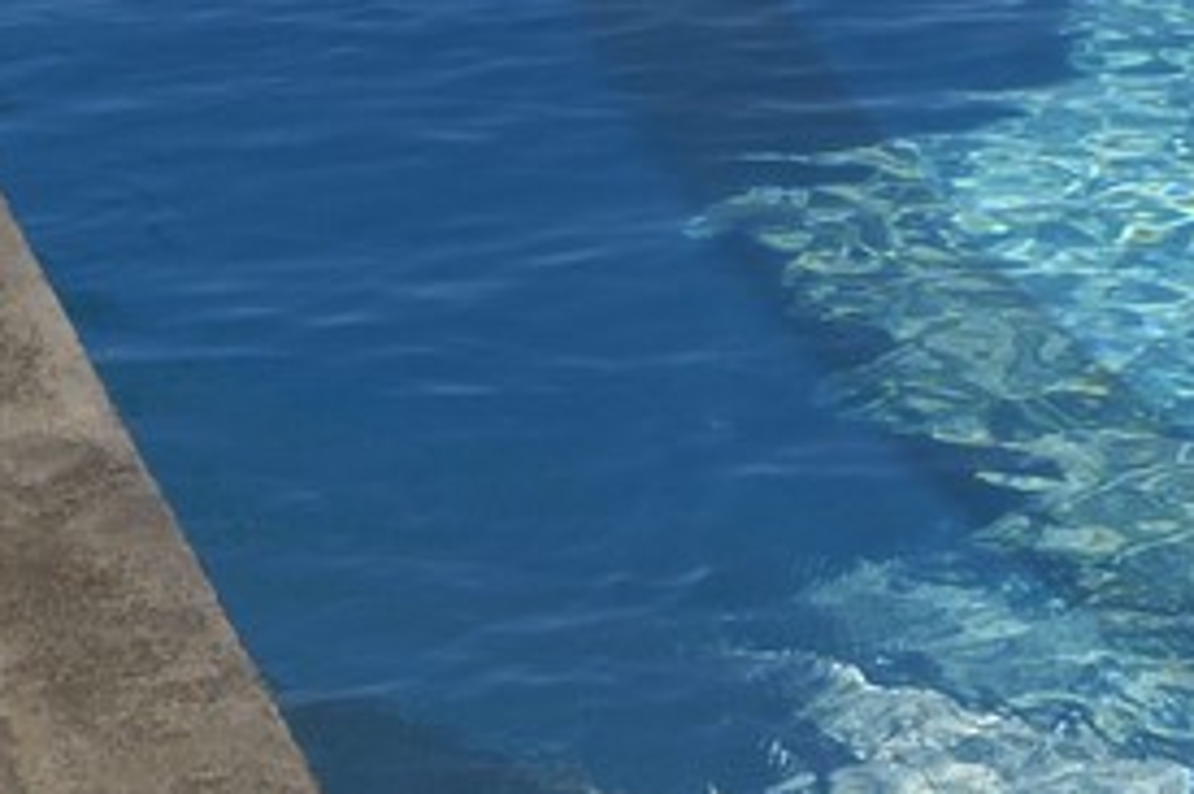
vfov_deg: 7.1
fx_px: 6165
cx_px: 2136
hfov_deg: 10.4
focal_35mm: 186
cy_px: -850
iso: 200
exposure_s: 1/160
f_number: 22
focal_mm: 32
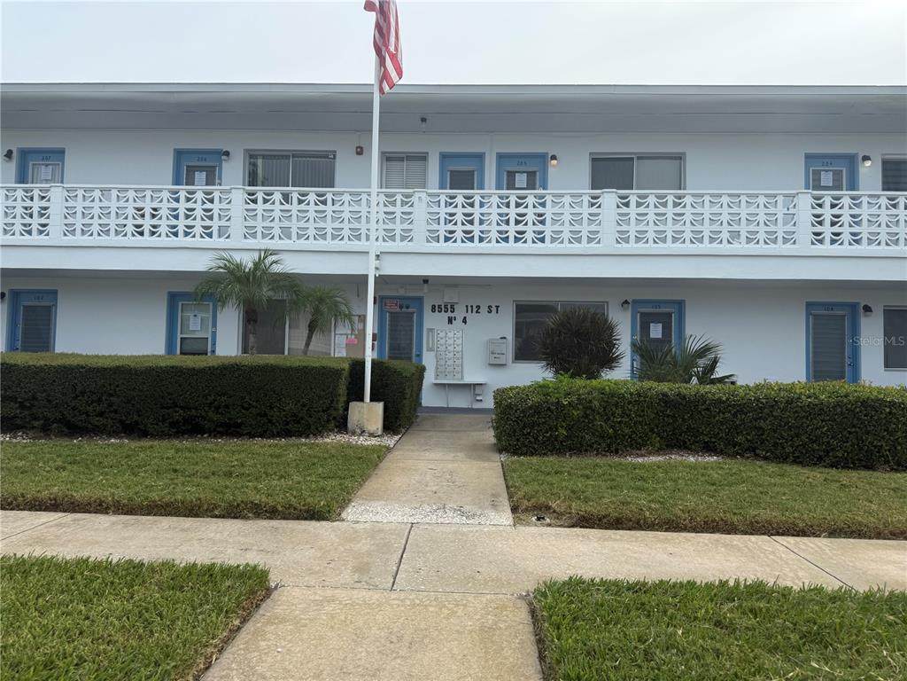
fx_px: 629
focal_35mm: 24
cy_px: 340
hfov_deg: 71.6
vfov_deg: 56.8
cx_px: 454
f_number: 1.78
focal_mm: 6.76
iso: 80
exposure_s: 1/4673
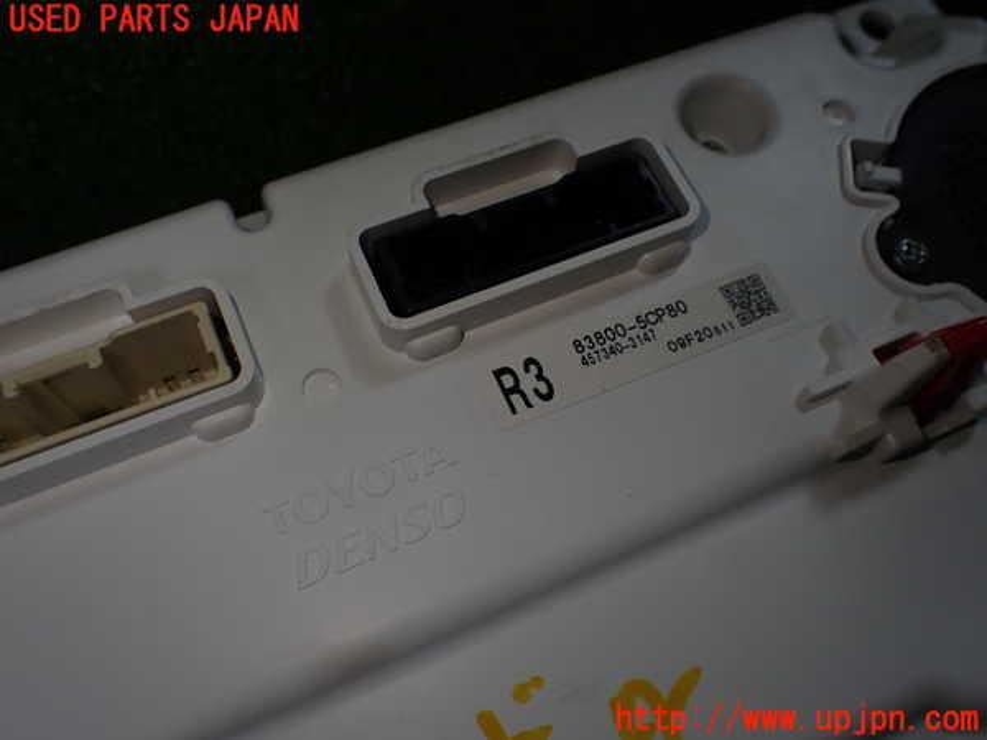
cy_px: 370
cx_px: 494
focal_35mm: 30
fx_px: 855
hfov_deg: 60.0
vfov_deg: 46.8
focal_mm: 5.4
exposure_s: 1/250
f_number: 3.2
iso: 100
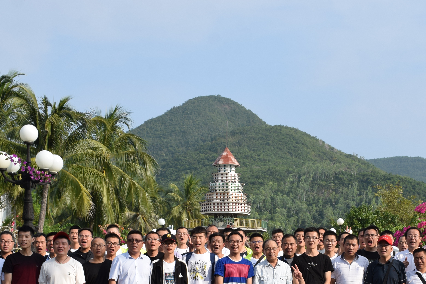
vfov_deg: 17.9
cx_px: 285
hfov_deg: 26.8
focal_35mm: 75
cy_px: 257
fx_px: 887
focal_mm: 26
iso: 200
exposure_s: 1/320
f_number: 9
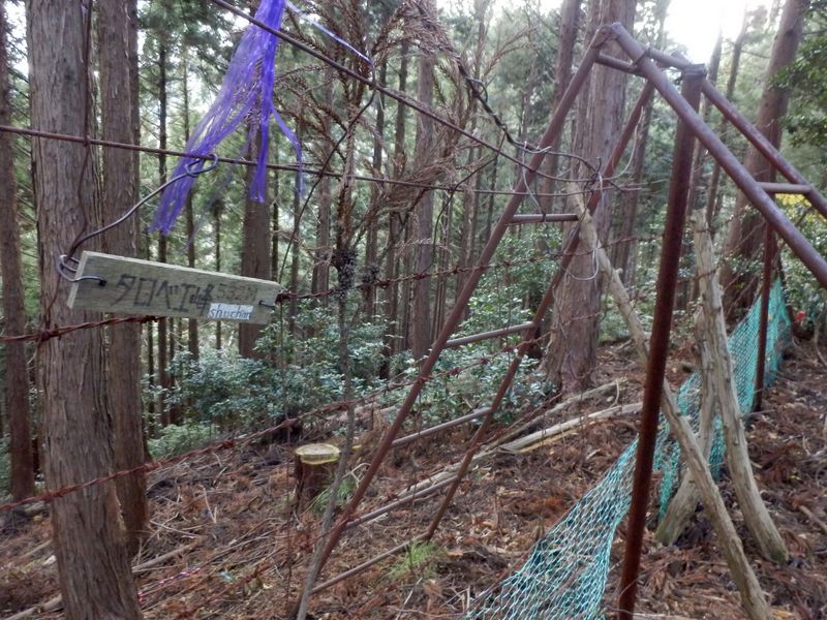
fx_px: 573
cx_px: 414
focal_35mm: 24
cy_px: 310
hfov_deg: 71.6
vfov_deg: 56.8
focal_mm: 4.2
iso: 800
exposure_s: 1/25
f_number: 3
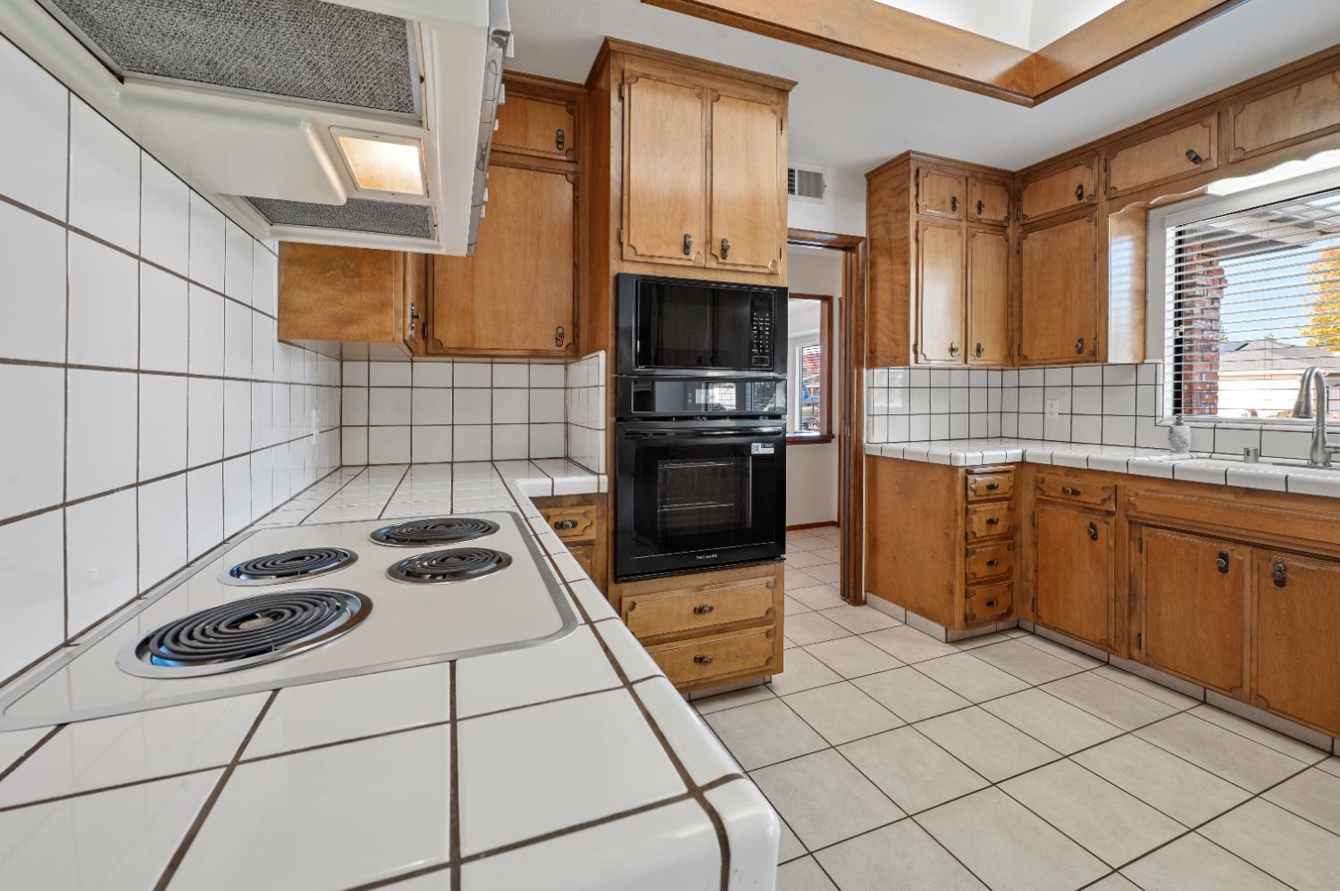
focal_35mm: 14
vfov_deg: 81.1
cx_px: 670
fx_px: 521
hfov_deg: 104.3
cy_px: 446
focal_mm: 14
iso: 250
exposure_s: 1/2
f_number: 9
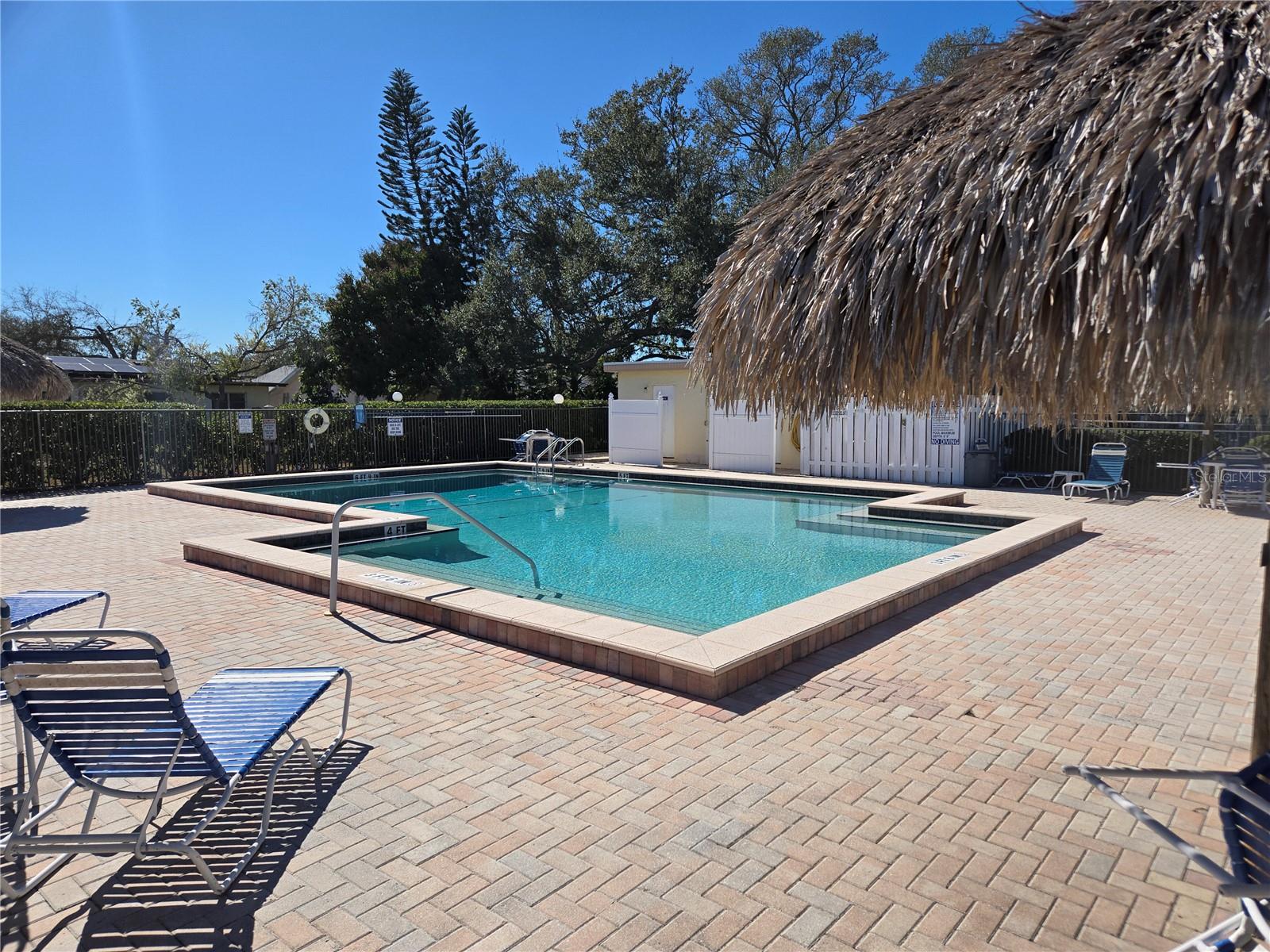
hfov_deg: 73.9
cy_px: 476
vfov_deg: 58.9
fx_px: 844
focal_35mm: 23
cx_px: 635
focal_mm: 5.4
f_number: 1.8
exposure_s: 1/2671
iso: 25
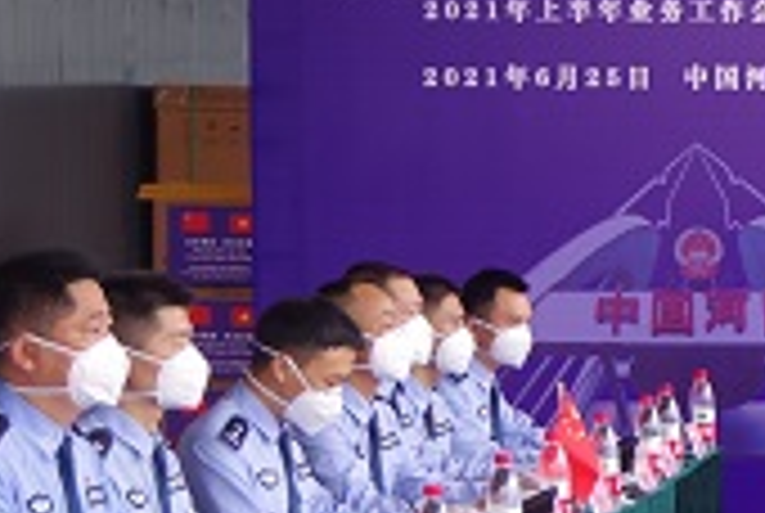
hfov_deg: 13.2
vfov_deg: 9.3
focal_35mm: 148
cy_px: 378
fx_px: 3150
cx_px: 1107
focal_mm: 28
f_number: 4
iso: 100
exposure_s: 1/20
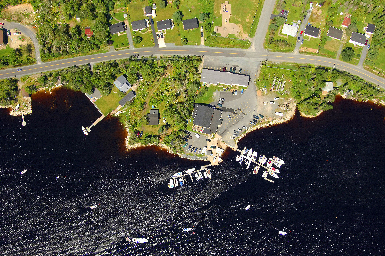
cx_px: 192
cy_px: 128
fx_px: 465
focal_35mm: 44
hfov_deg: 45.0
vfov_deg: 30.8
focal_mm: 29
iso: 400
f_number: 6
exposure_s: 1/1000
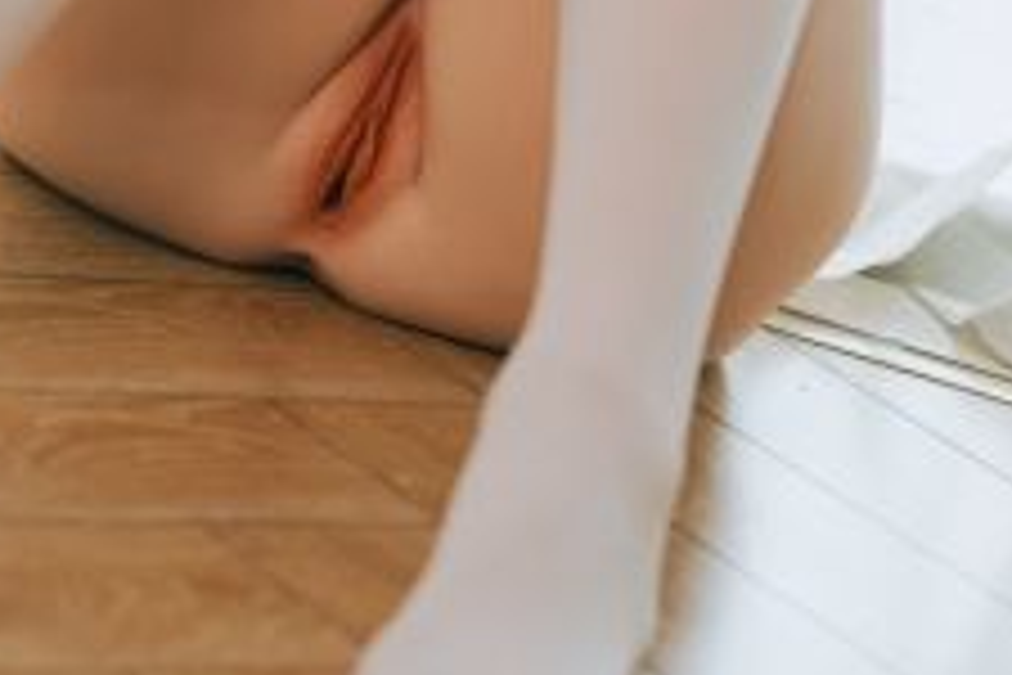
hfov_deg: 10.3
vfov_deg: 6.7
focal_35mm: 200
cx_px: 463
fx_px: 5622
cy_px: -454
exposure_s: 1/100
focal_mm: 50
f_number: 1.8
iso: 200
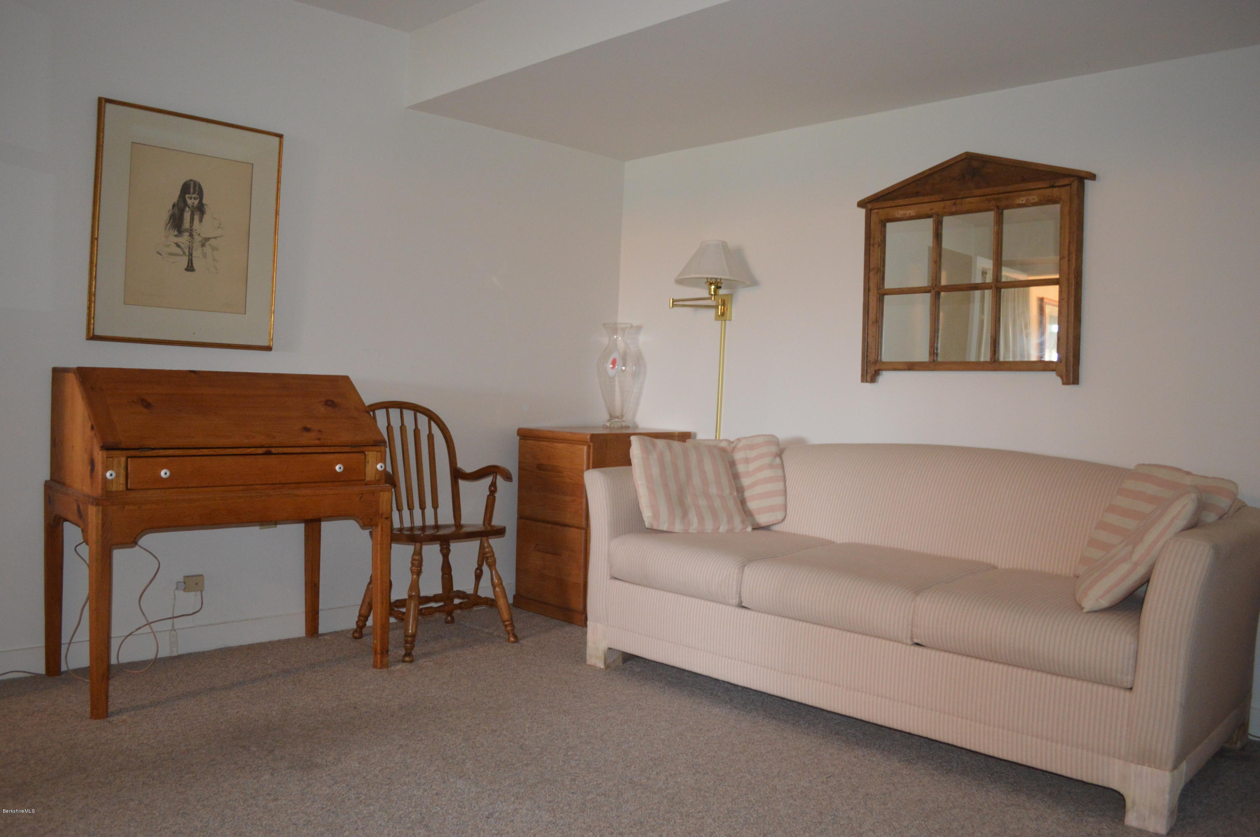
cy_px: 418
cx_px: 630
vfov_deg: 47.8
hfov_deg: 67.4
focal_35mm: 27
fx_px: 944
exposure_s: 1/60
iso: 1250
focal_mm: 18
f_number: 3.5
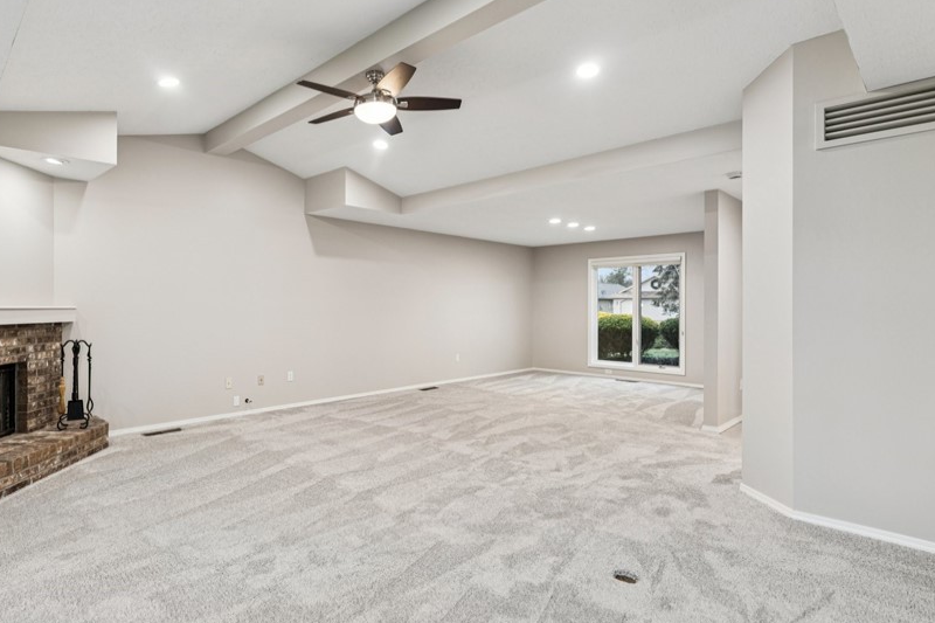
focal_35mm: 19
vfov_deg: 64.5
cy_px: 313
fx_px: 493
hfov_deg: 85.9
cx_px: 375
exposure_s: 1/50
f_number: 2.8
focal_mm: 14
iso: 200
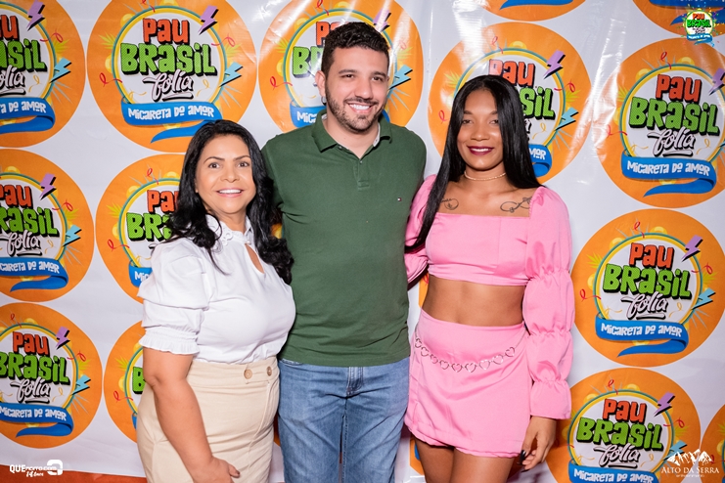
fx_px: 725
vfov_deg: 36.9
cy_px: 242
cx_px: 362
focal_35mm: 36
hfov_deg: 53.1
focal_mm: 24
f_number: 2.8
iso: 2500
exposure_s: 1/200
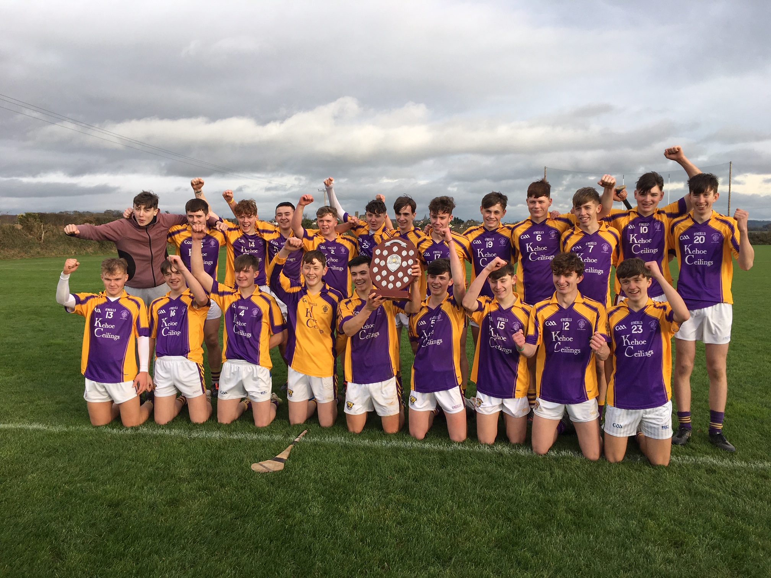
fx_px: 646
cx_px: 386
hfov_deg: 61.7
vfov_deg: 48.2
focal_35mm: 29
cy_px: 289
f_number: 2.2
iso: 25
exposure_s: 1/373
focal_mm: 4.15
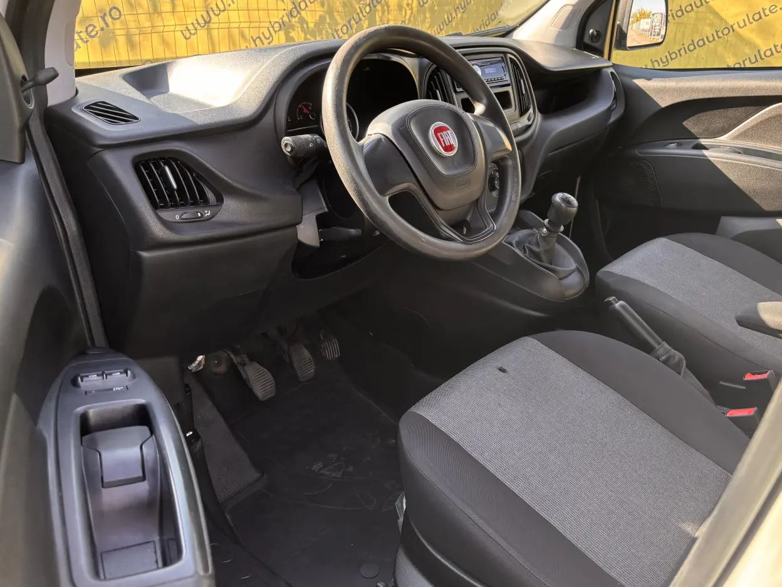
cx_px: 431
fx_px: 678
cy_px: 259
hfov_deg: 59.8
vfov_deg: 46.7
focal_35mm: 30
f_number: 1.6
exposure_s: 1/141
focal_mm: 5.96
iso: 64
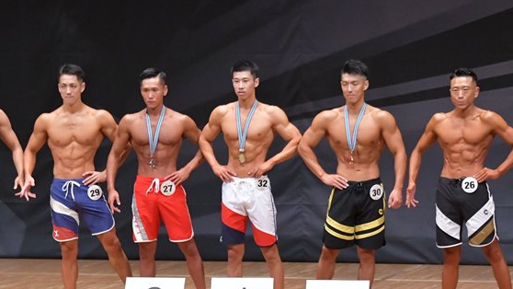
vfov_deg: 4.8
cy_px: 202
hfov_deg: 8.5
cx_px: 196
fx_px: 3442
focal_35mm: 253
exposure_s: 1/400
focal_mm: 116
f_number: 5.6
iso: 6400
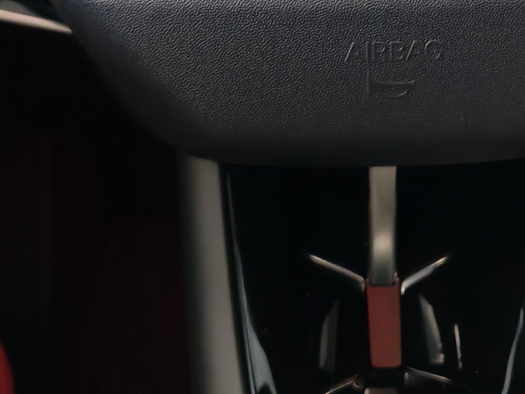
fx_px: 1714
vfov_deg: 12.4
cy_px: -208
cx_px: 393
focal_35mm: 113
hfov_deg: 17.3
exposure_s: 1/50
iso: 809
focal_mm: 6.12
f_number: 1.9
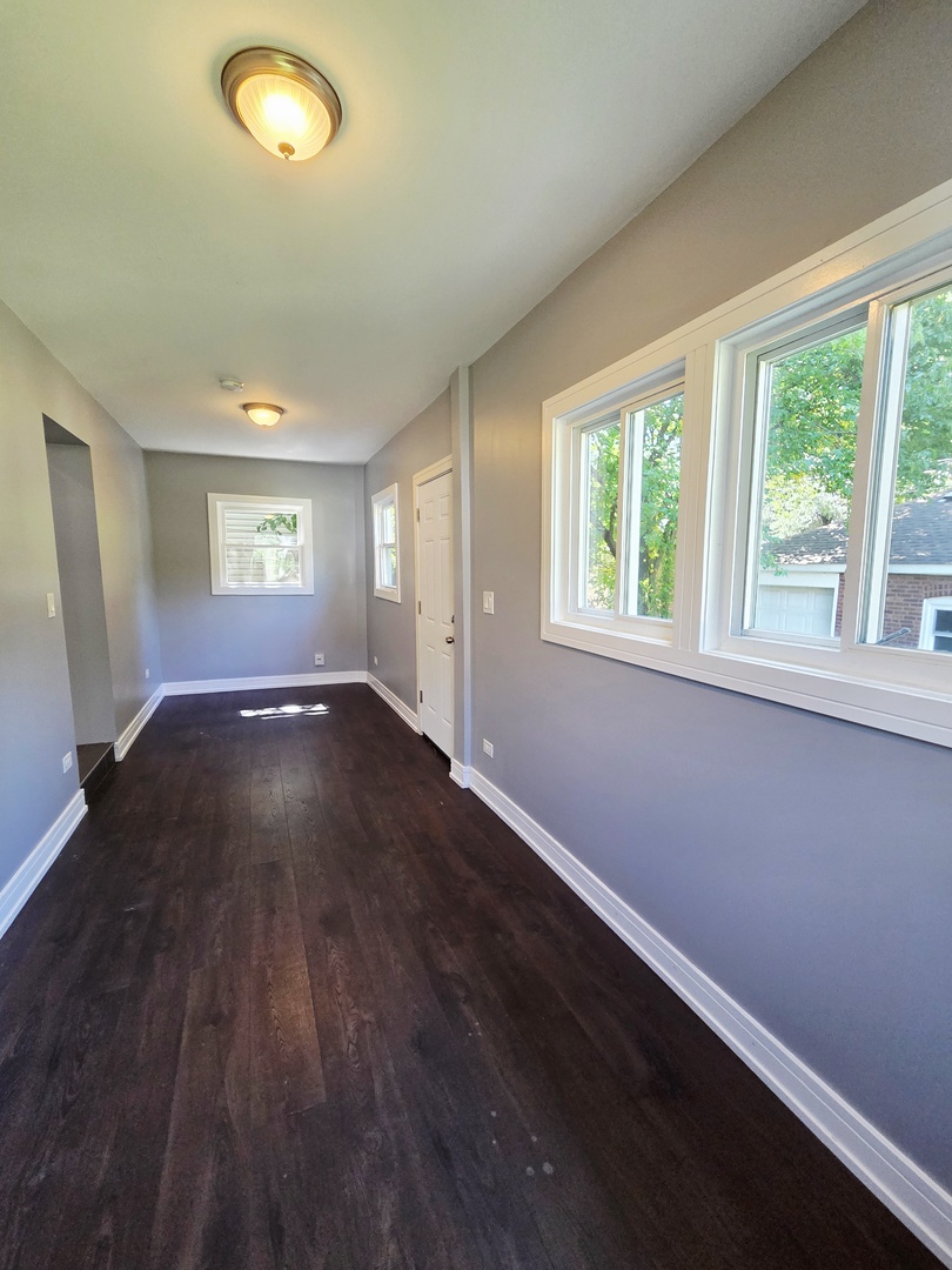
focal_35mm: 13
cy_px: 635
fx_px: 477
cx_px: 476
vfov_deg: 106.2
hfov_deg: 89.9
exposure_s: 1/120
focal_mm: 2.2
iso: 320
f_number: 2.2
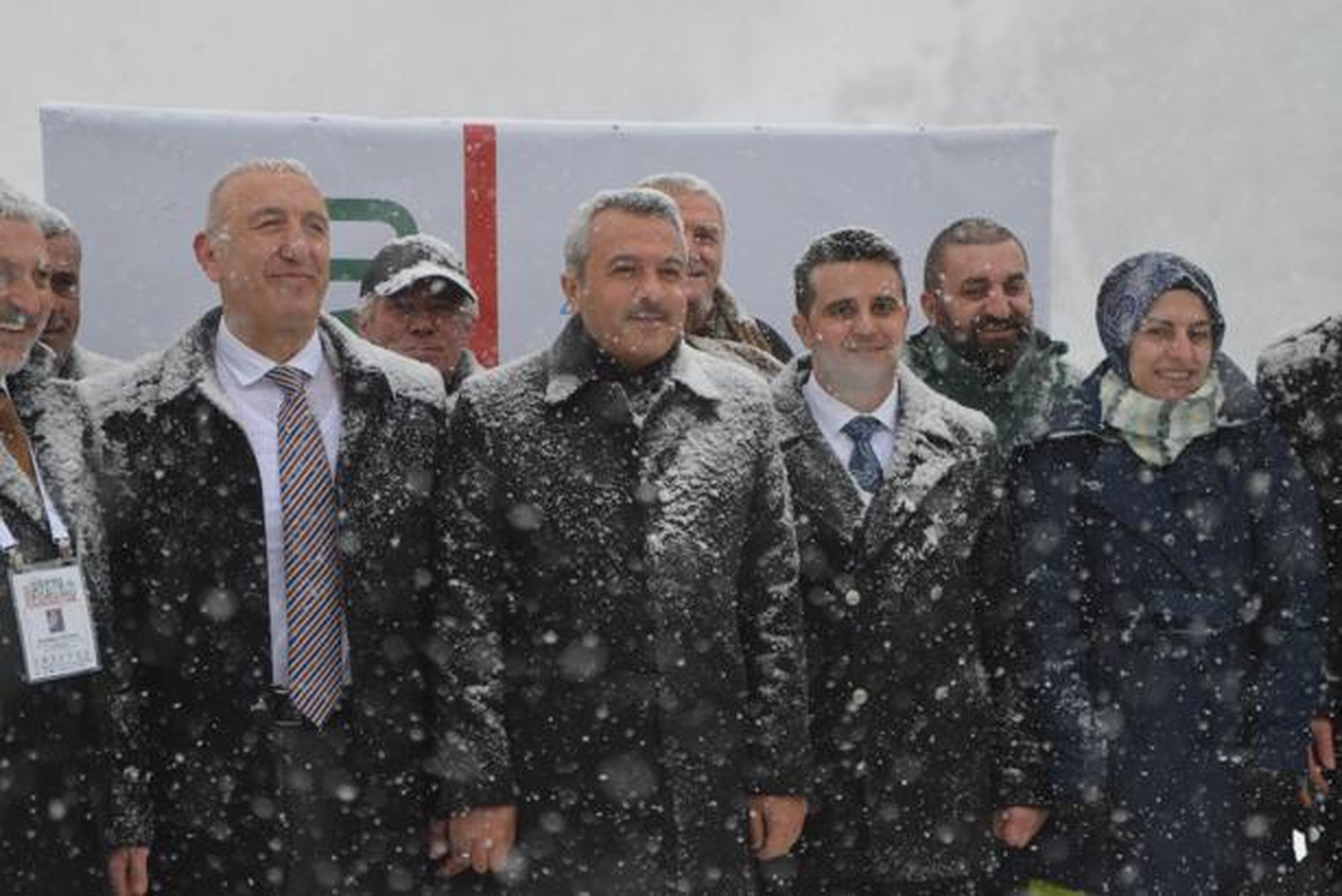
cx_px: 671
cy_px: 448
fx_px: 2611
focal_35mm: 70
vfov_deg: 19.5
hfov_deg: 28.8
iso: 800
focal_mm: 70
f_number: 2.8
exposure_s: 1/1250
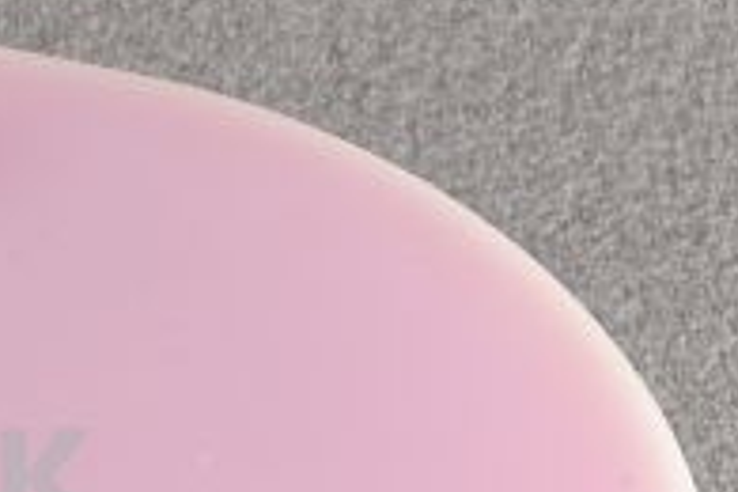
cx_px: -280
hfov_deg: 12.8
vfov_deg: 8.8
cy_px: 520
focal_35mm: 154
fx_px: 3157
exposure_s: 1/125
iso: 1600
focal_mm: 50
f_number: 10
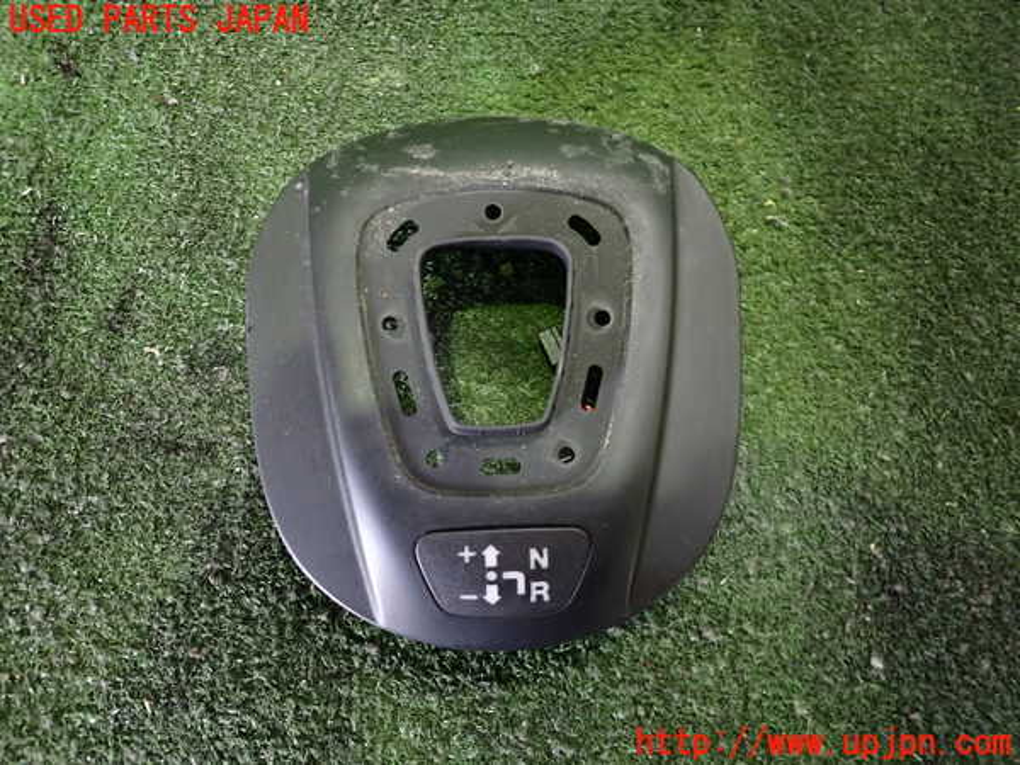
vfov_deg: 54.9
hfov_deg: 69.4
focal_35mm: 25
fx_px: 737
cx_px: 510
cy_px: 382
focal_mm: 4.5
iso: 1000
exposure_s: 1/60
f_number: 2
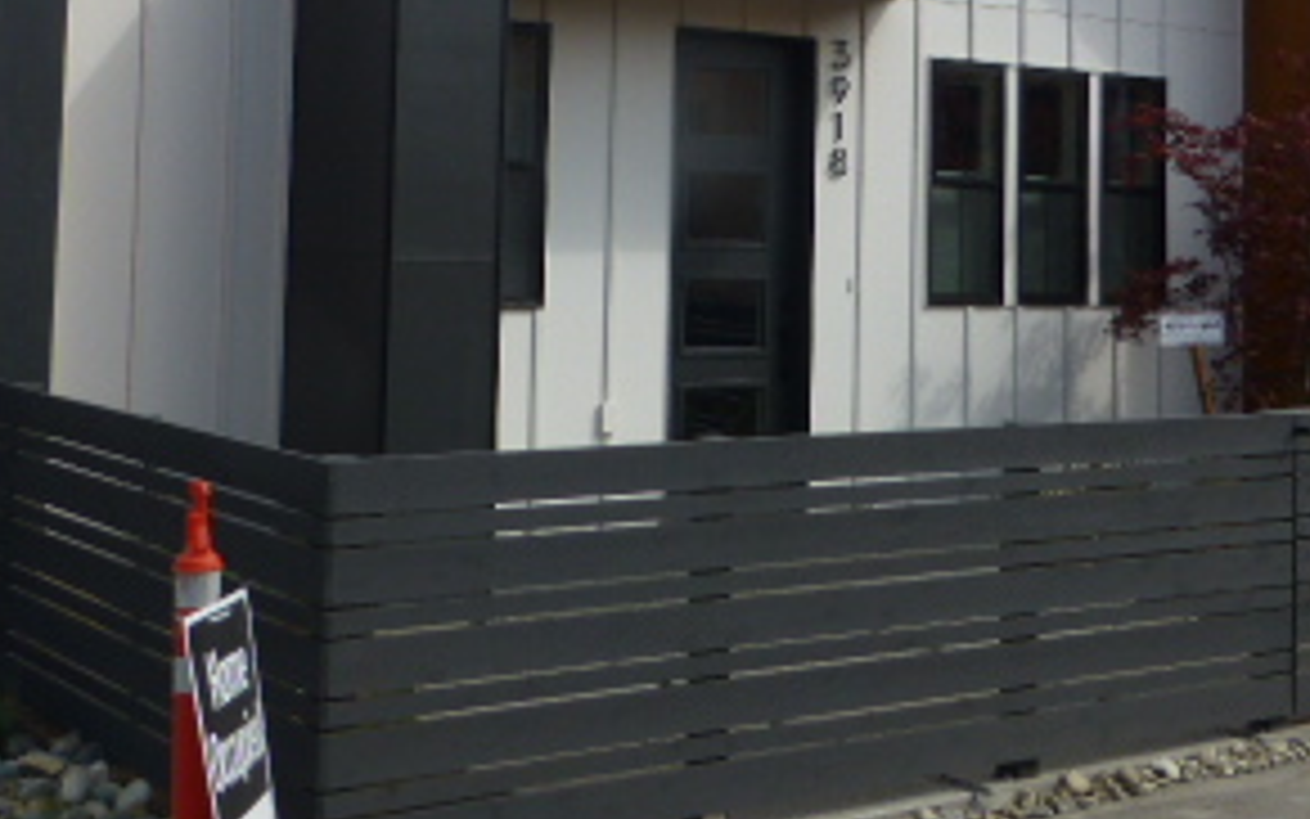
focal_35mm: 56
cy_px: 18
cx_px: 594
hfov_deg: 36.2
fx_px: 2000
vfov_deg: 22.4
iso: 100
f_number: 4
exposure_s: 1/800
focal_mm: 4.3
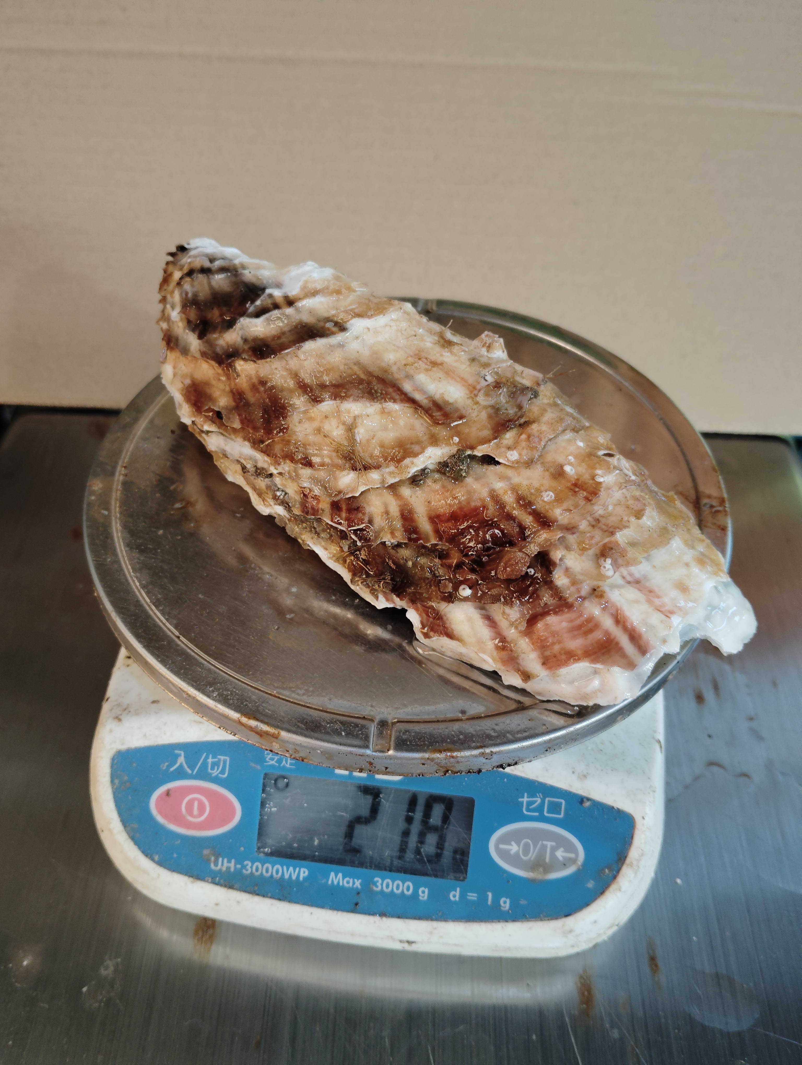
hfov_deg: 48.3
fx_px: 894
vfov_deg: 61.6
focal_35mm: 29
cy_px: 532
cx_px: 401
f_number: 1.8
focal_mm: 4.25
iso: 122
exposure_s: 1/50
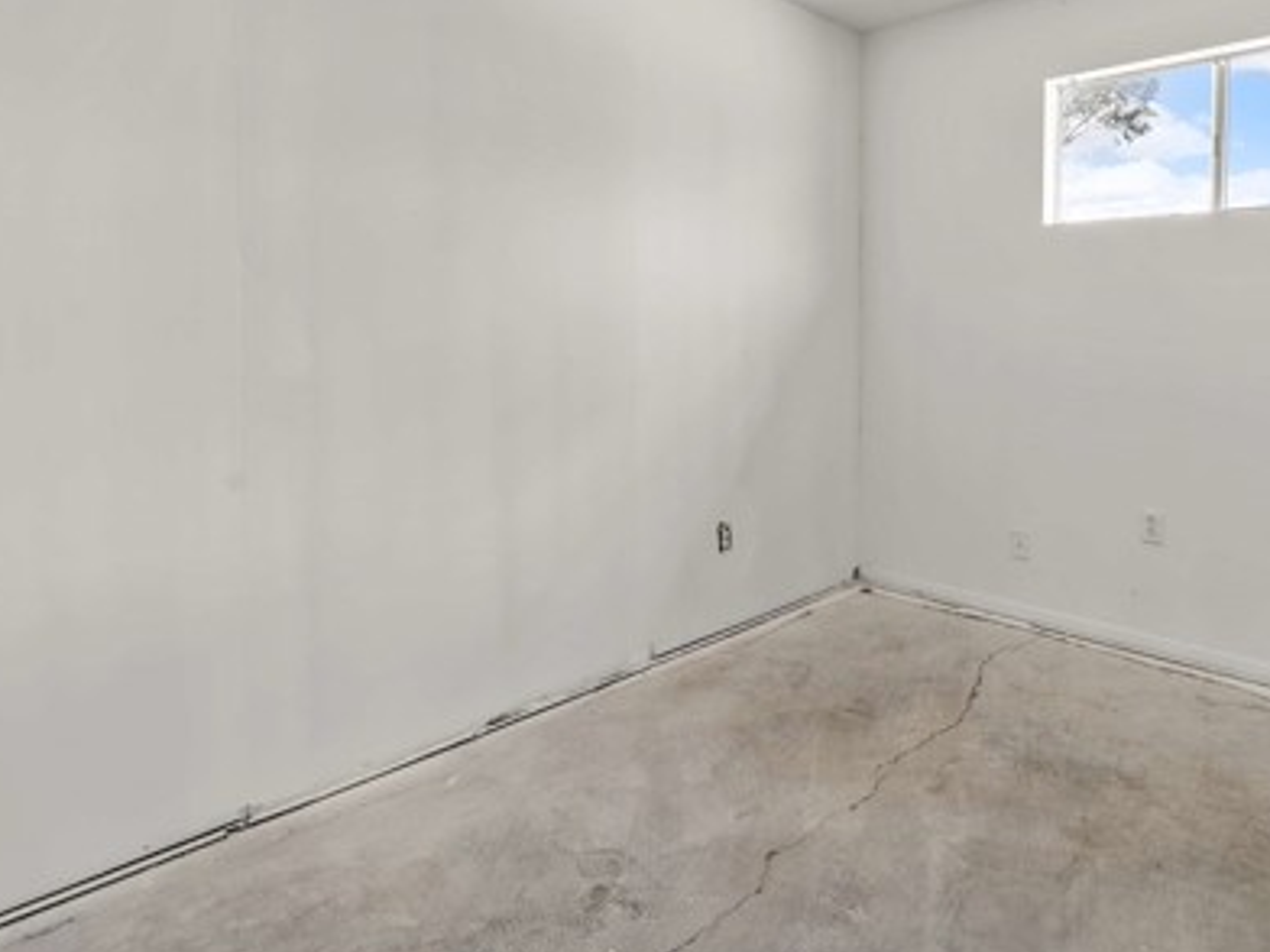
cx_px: 781
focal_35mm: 22
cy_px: 342
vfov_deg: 60.1
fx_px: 807
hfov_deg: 75.3
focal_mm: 14
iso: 200
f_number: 9
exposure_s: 1/3
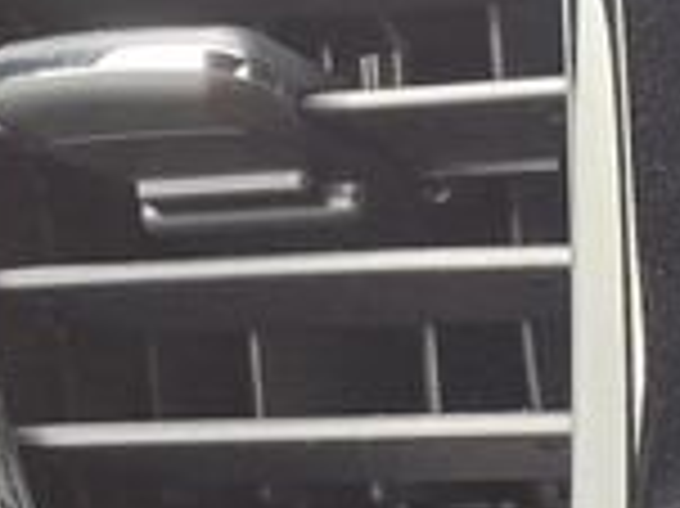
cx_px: 1963
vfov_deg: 9.2
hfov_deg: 9.9
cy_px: 850
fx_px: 3062
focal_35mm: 156
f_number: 1.8
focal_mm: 5.4
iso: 200
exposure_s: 1/180
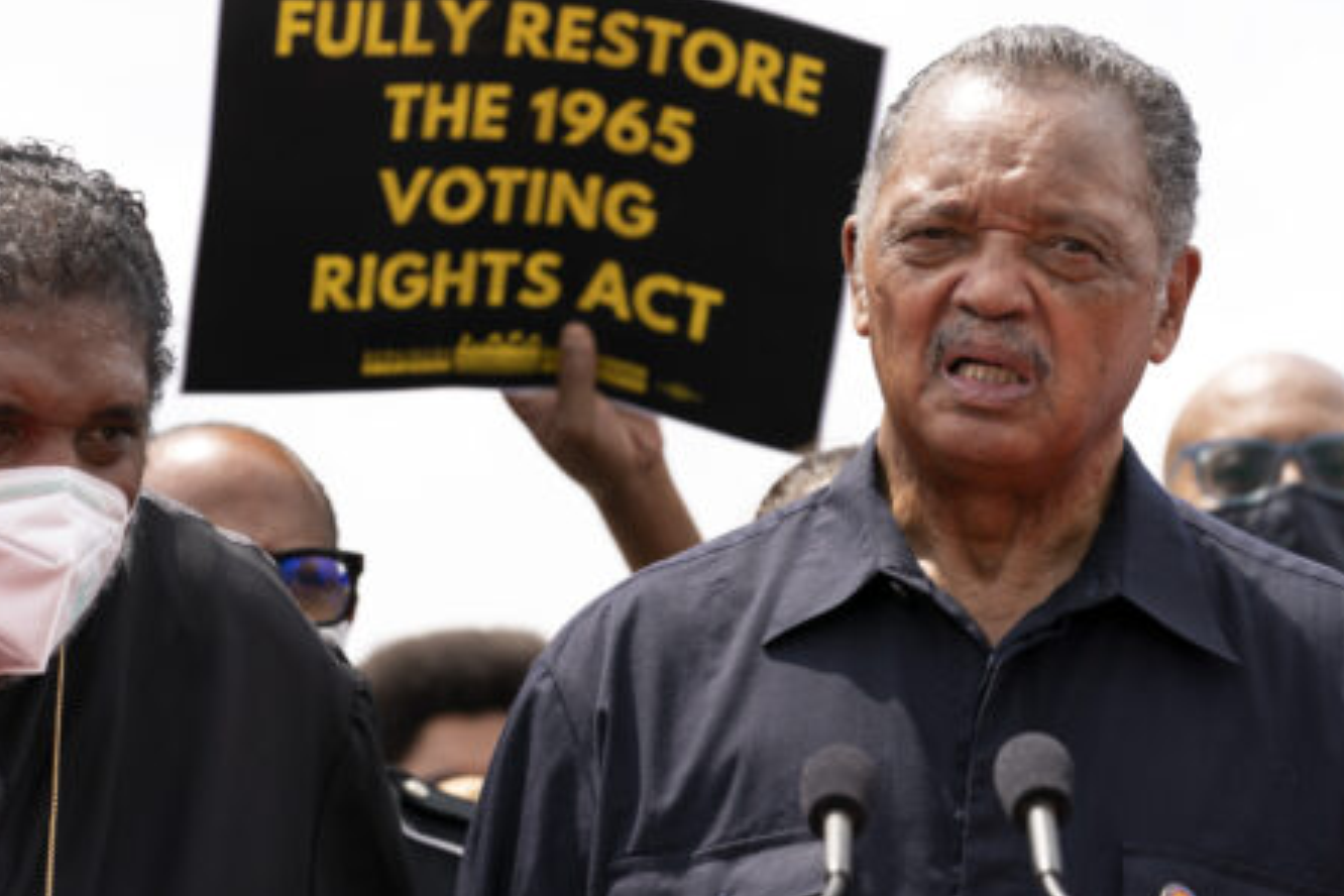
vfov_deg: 6.8
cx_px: 757
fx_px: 7541
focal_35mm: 202
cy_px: 457
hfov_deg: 10.2
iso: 100
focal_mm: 176
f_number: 5
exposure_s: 1/320
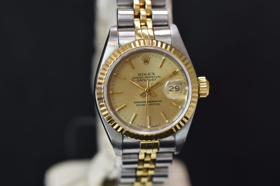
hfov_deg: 15.2
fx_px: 1050
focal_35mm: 135
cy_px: 93
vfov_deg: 10.2
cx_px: 140
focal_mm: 90
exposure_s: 1/20
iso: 100
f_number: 5
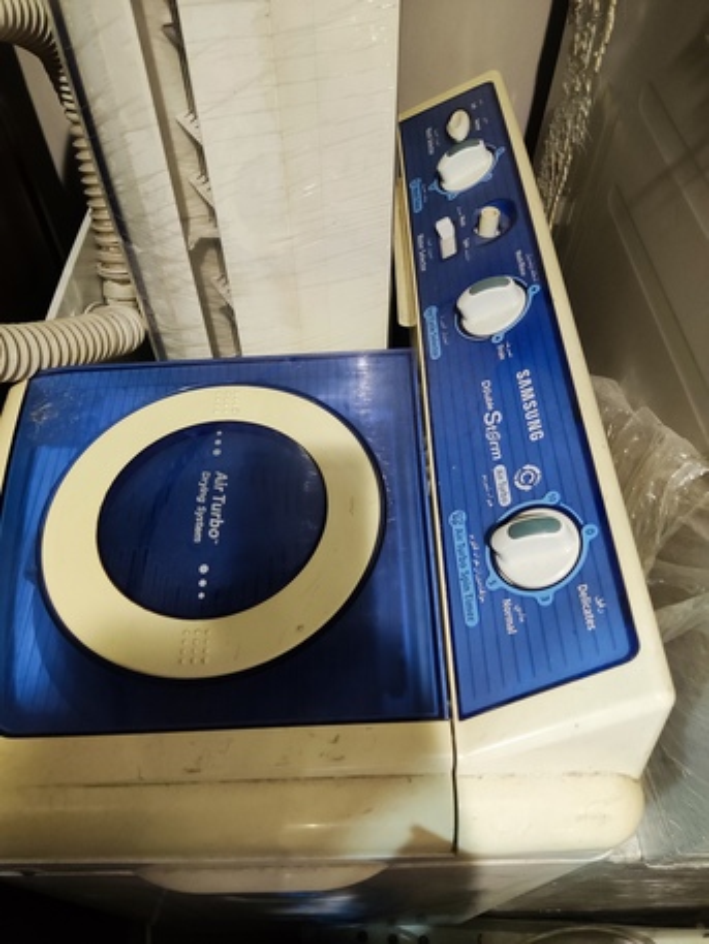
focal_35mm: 25
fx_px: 682
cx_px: 354
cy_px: 472
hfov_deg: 54.9
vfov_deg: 69.4
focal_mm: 4.71
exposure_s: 1/60
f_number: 1.79
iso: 700
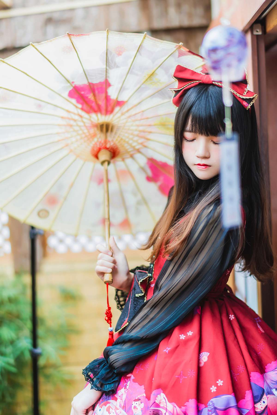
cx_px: 138
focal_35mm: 58
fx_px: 670
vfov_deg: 34.5
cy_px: 208
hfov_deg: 23.4
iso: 640
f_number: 1.6
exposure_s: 1/640
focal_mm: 58
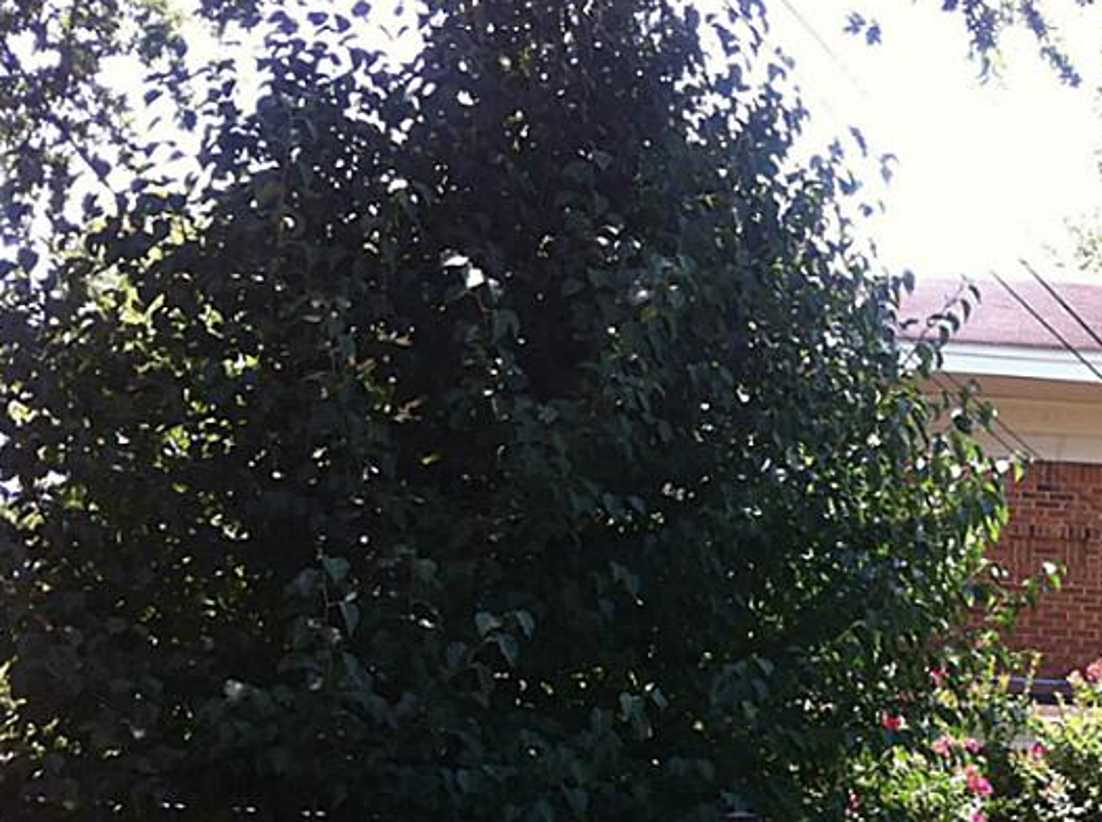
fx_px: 2160
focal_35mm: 68
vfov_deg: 21.2
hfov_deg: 27.2
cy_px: 688
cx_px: 1066
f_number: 2.8
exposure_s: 1/207
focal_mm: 3.85
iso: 80
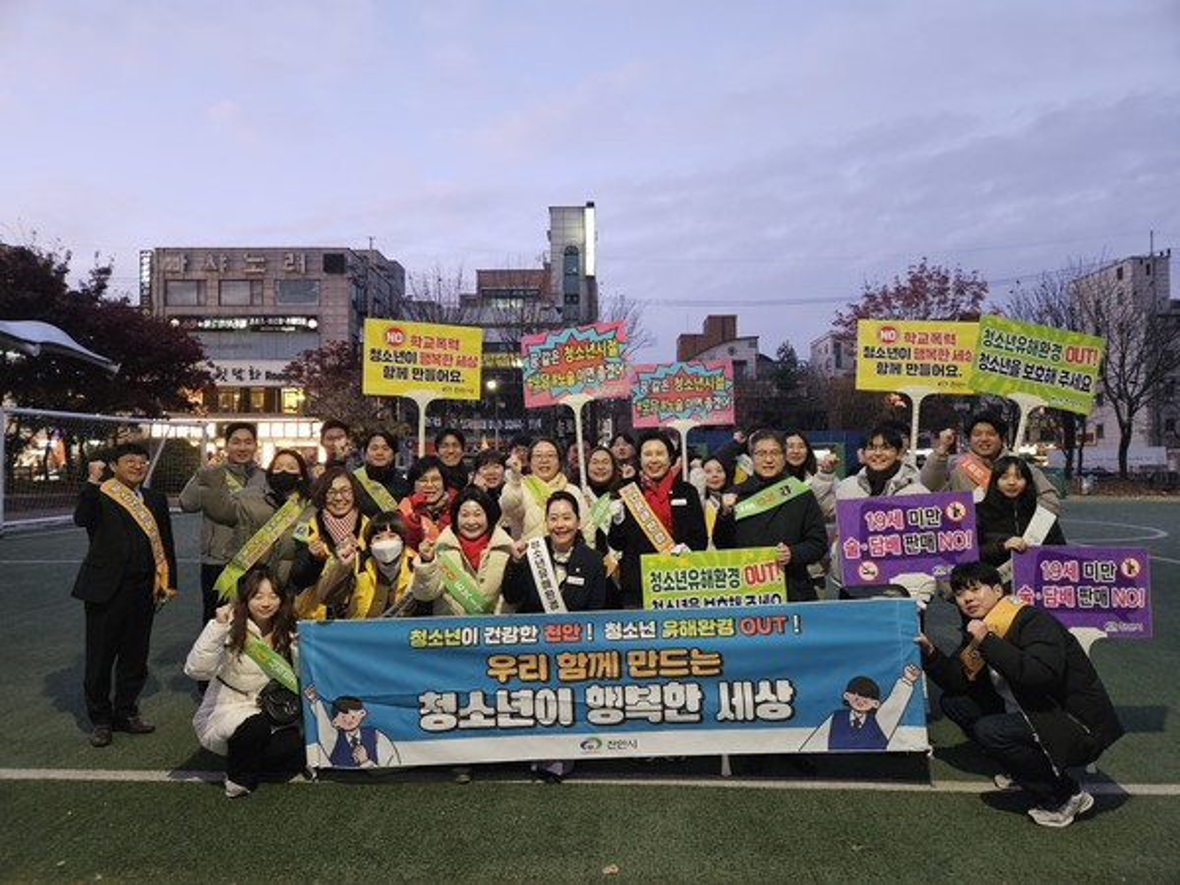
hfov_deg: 73.9
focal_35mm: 23
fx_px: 784
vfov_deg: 58.9
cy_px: 442
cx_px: 590
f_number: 1.8
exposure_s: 1/120
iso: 1000
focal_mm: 5.4
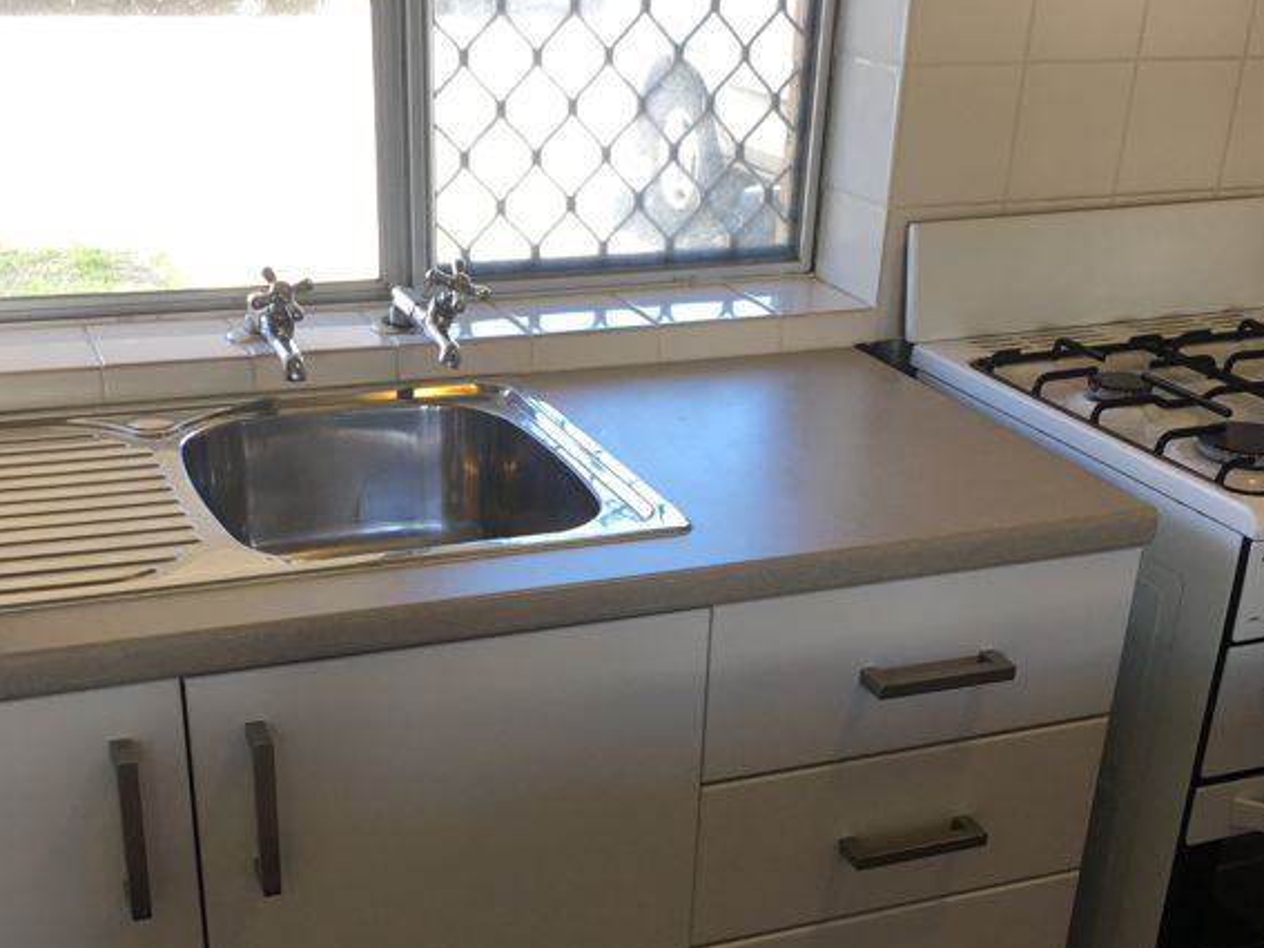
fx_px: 1679
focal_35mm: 46
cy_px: 732
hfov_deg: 41.2
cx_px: 606
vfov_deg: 30.9
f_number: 2.2
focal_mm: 4.15
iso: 32
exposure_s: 1/50
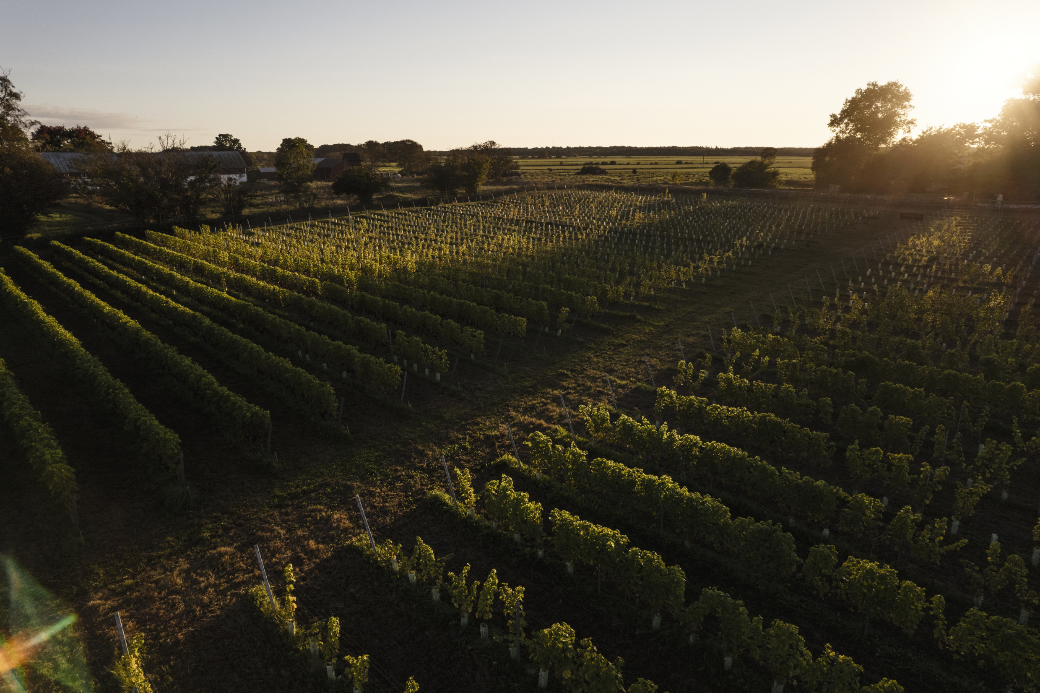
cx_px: 520
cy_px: 346
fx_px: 635
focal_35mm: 22
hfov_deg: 78.6
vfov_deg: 57.2
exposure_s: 1/2000
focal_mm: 8.38
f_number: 2.8
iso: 100
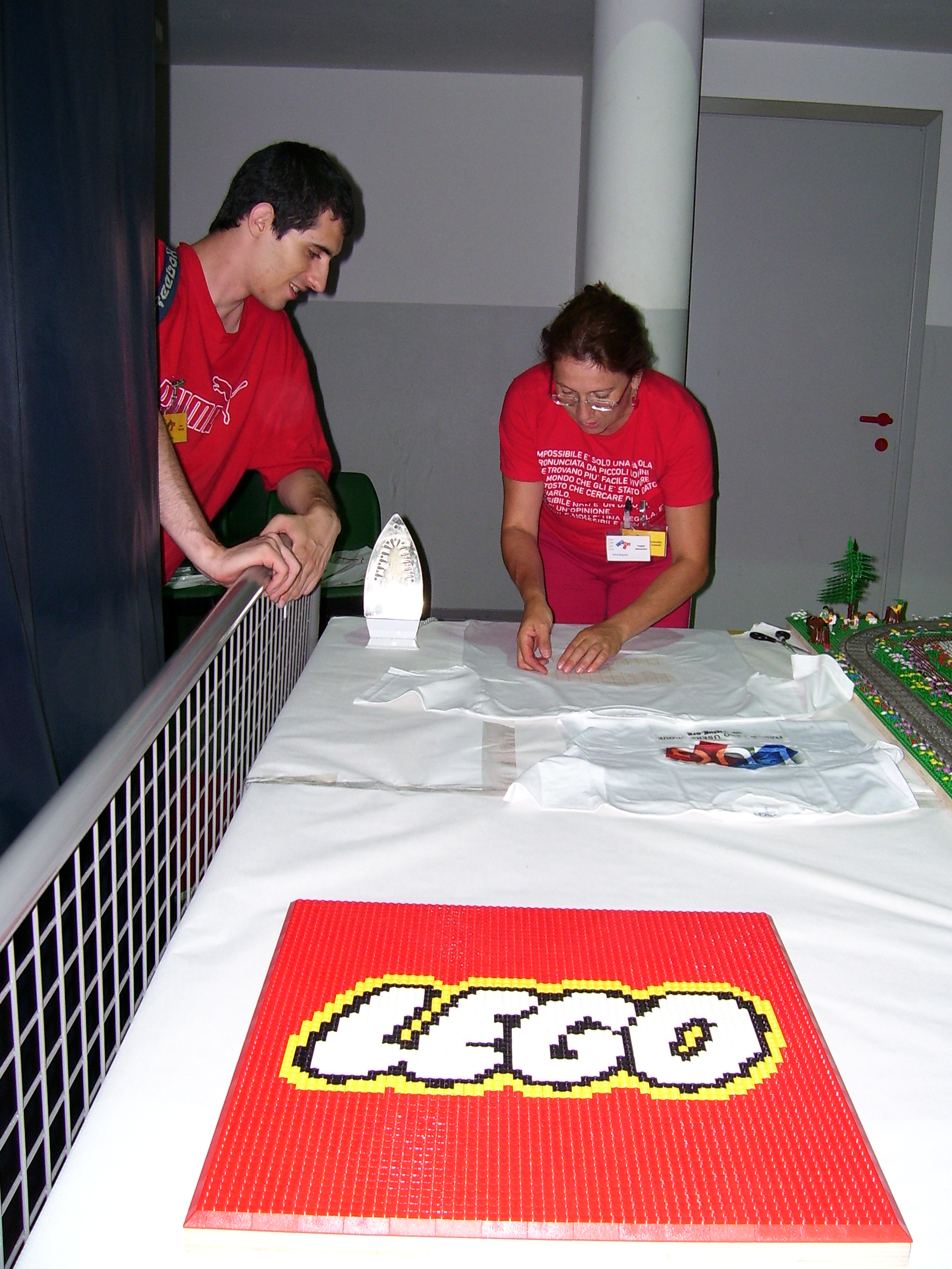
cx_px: 482
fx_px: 1283
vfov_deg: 52.6
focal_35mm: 35
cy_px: 628
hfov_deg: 40.7
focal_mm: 5.6
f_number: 2.7
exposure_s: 1/60
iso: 80
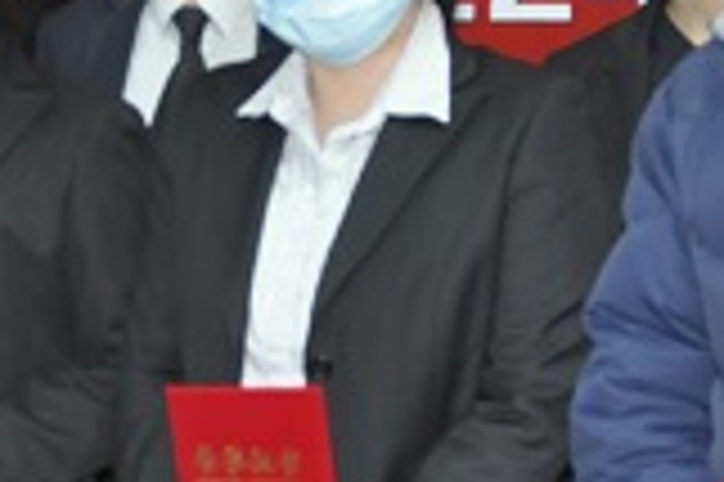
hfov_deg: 16.6
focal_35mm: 123
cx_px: 229
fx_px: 2471
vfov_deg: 11.1
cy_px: 252
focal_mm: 22
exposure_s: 1/60
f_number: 4
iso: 800
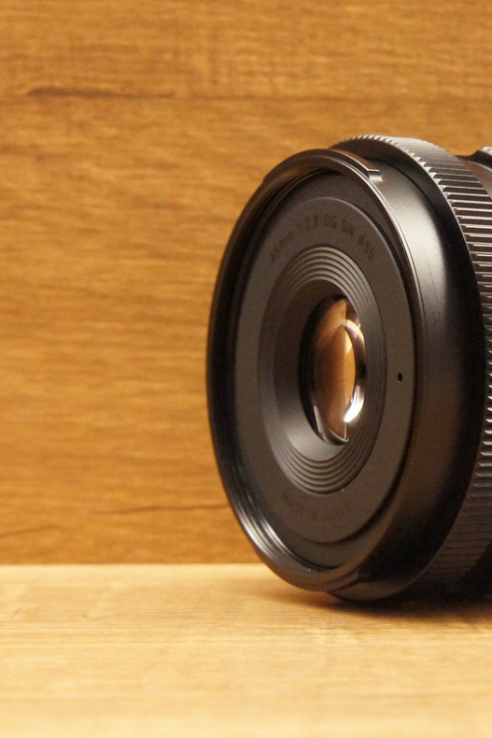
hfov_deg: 14.8
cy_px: 368
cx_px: 462
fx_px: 1865
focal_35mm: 91
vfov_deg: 22.4
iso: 6400
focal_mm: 40
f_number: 11
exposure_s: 1/100
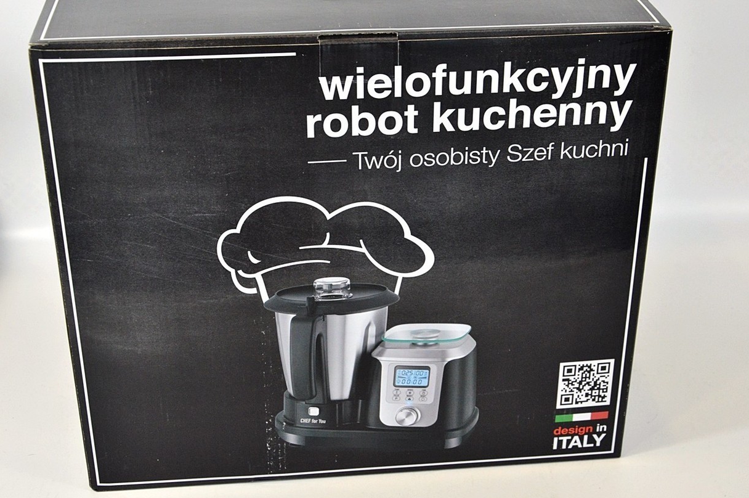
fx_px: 1247
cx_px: 393
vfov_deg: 22.6
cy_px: 243
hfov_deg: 33.4
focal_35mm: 60
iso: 1600
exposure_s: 1/100
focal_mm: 38
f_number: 7.1
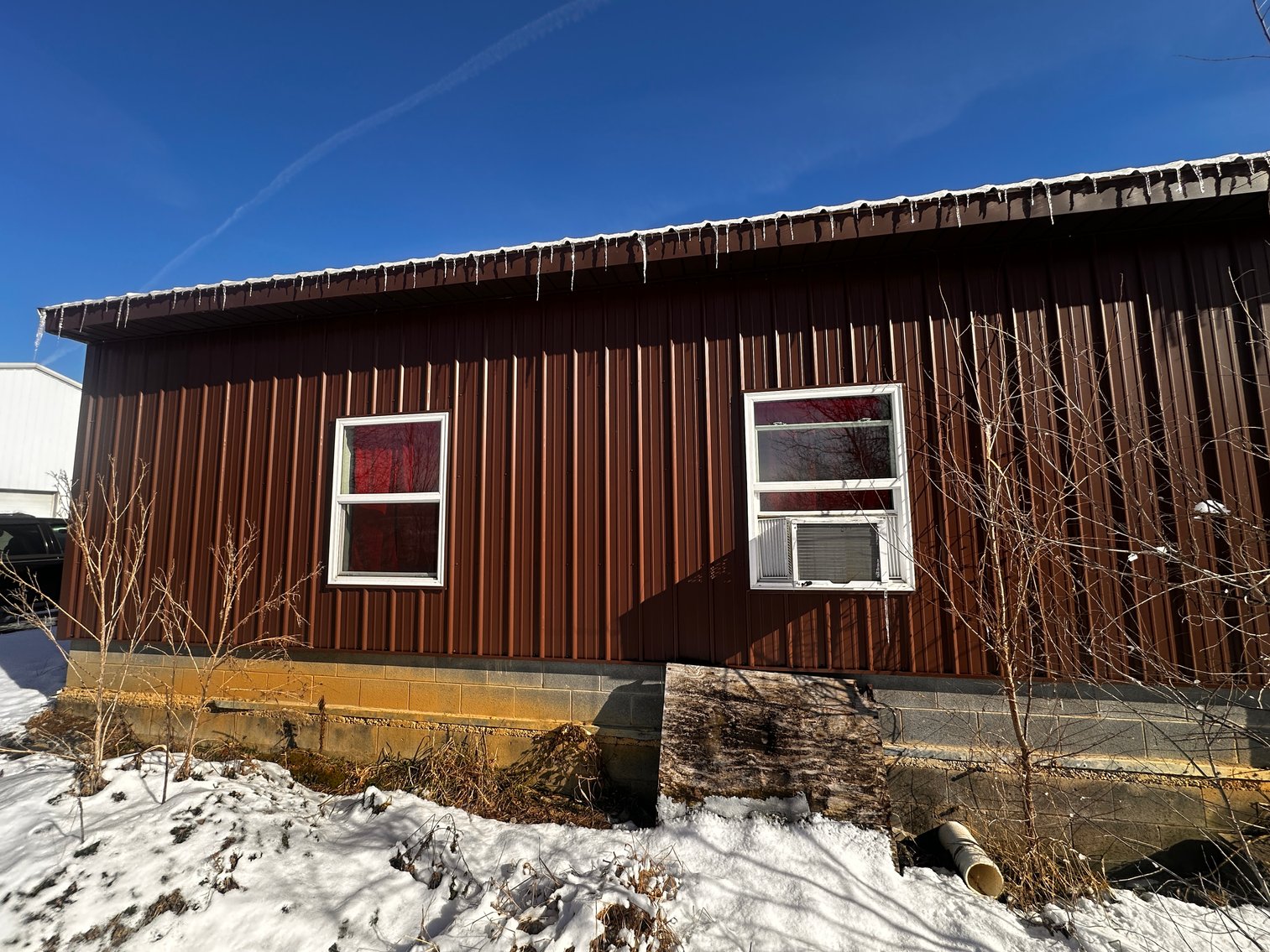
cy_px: 476
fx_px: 514
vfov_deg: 85.7
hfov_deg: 102.1
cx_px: 635
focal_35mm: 14
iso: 50
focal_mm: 2.22
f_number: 2.2
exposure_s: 1/1103
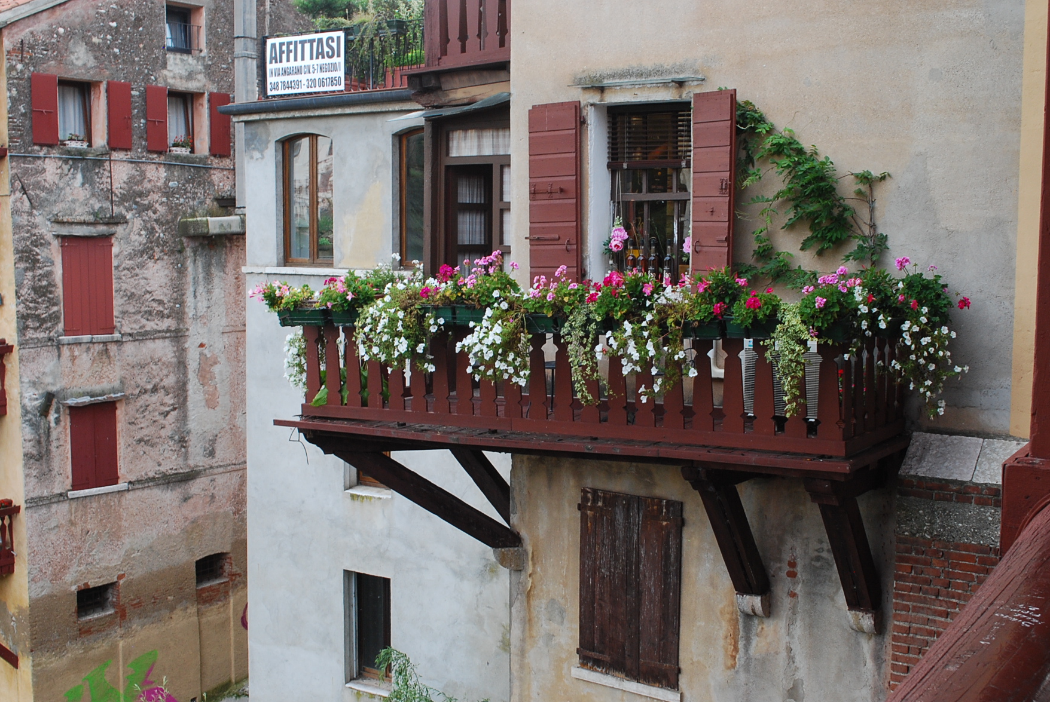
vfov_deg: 31.3
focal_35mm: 43
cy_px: 373
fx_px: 1255
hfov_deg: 45.4
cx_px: 554
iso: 400
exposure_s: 1/20
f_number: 11
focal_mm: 26
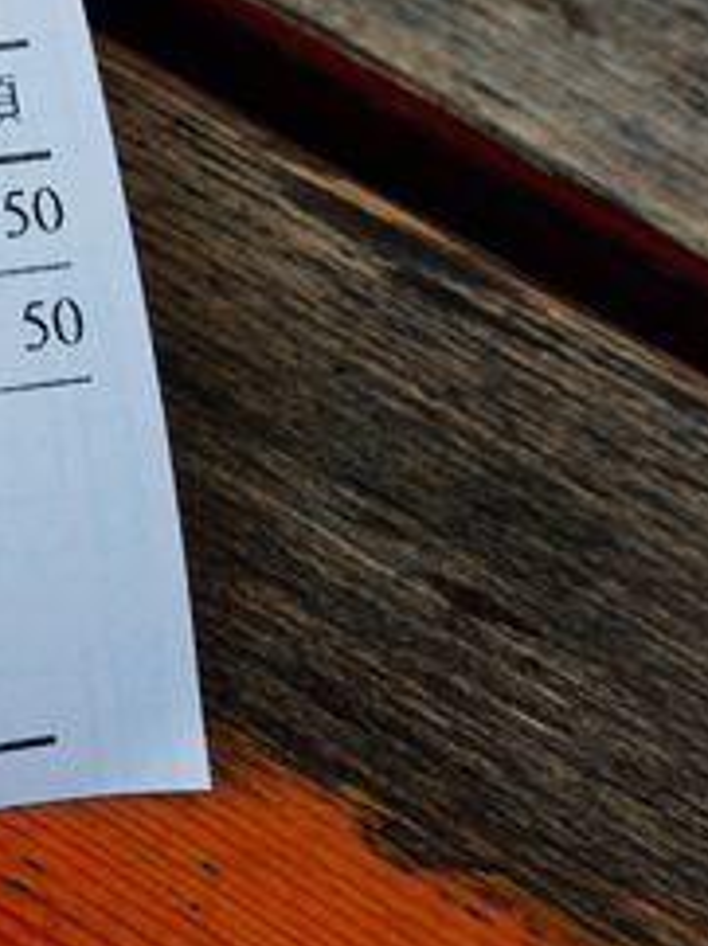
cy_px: 147
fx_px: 2049
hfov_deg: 18.1
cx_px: -246
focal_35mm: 75
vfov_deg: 25.4
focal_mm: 10.81
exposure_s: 1/50
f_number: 2.8
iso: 125
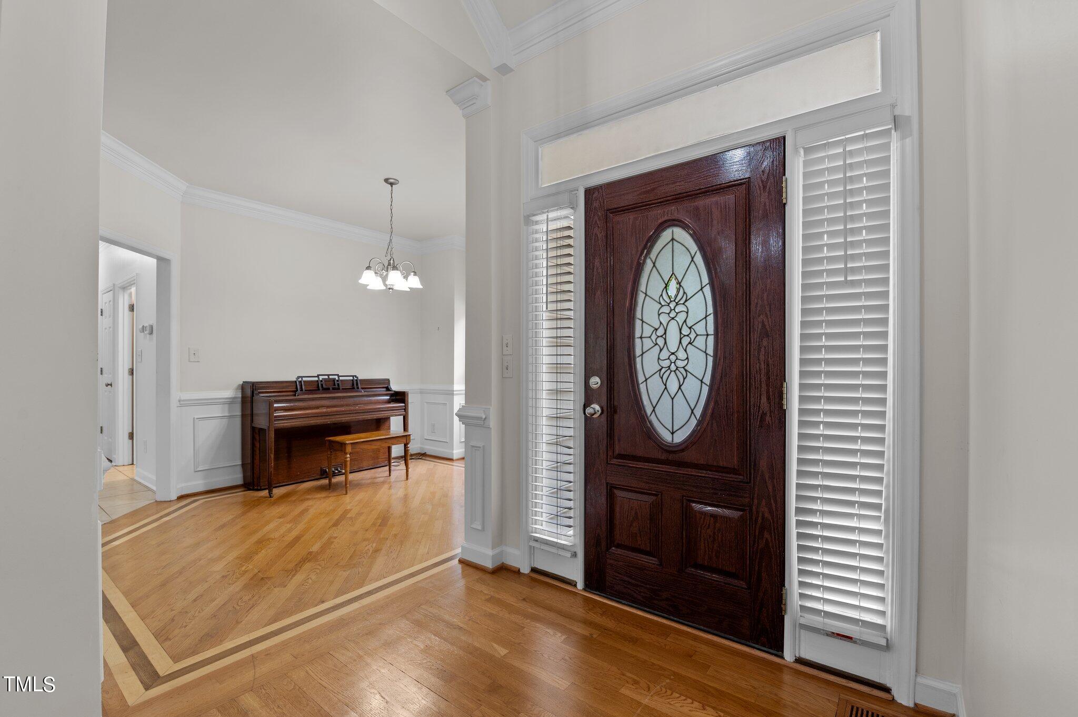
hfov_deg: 100.4
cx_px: 539
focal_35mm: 15
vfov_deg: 77.2
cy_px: 358
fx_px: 449
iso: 400
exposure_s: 1/13
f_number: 7.1
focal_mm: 15
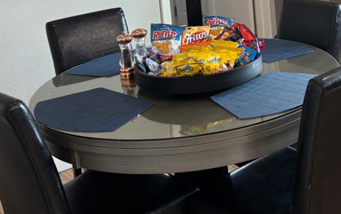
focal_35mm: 60
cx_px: 251
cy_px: -40
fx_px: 558
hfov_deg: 33.4
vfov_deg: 20.3
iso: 200
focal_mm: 5.96
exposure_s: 1/60
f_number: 1.6
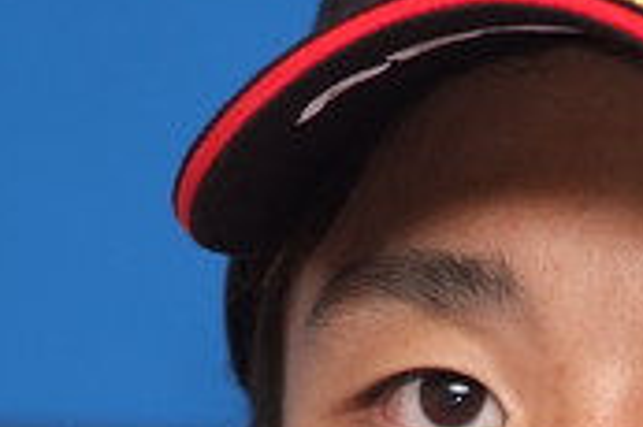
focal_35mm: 1123
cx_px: 702
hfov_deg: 1.8
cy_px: 717
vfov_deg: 1.2
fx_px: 20039
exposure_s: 1/250
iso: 400
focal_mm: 180
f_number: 2.8
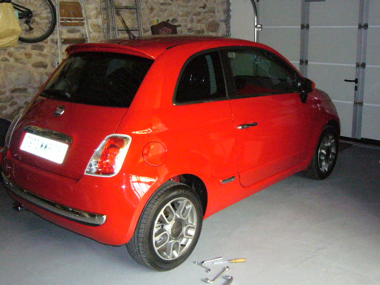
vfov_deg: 36.0
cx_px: 190
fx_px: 439
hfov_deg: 46.8
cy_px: 142
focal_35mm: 40
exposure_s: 1/30
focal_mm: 4.7
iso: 400
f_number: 2.8
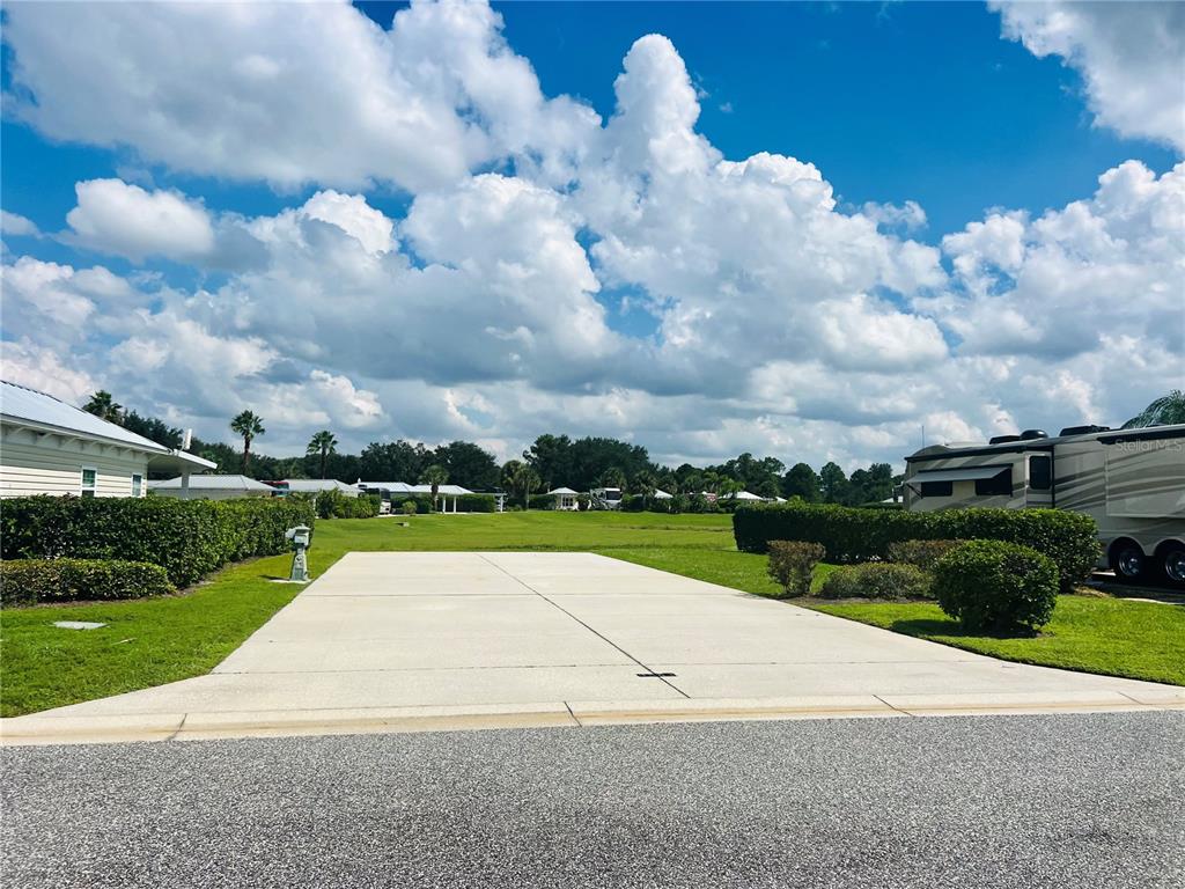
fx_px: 890
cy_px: 444
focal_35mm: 26
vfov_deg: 53.1
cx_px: 592
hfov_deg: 67.3
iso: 50
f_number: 1.5
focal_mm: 5.7
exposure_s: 1/10309
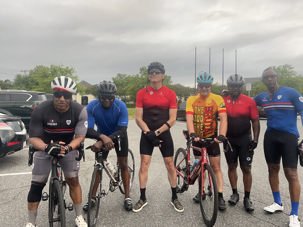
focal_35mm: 27
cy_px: 114
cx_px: 153
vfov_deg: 51.4
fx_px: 236
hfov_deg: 65.3
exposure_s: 1/112
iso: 40
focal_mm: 5.7
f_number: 1.5
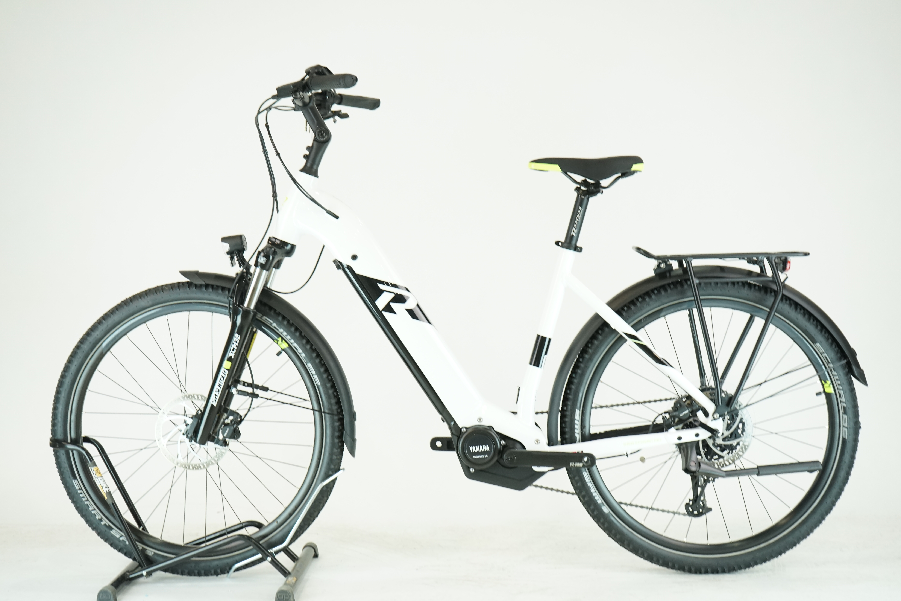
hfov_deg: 38.2
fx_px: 1301
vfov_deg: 26.0
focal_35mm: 52
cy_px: 300
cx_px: 450
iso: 1600
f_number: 5.6
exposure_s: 1/200
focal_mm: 52
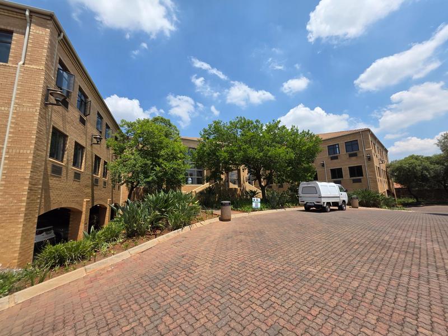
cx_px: 224
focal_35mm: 13
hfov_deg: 106.2
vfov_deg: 89.9
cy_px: 168
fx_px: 168
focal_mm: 2.2
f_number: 1.9
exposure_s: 1/2450
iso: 40
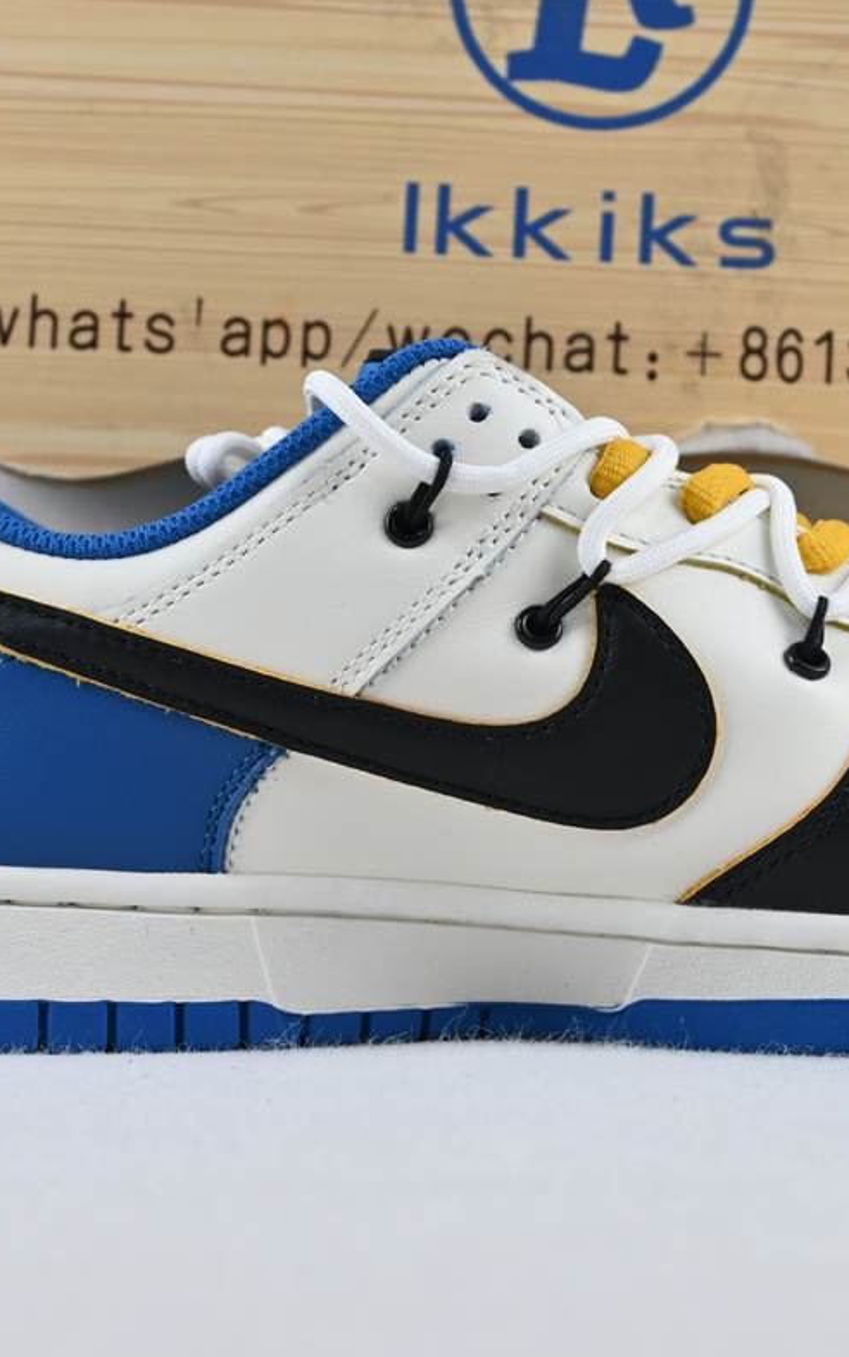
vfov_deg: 28.1
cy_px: 685
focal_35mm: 73
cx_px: 632
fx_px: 2716
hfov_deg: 17.7
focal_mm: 31.5
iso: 100
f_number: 5
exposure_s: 1/50
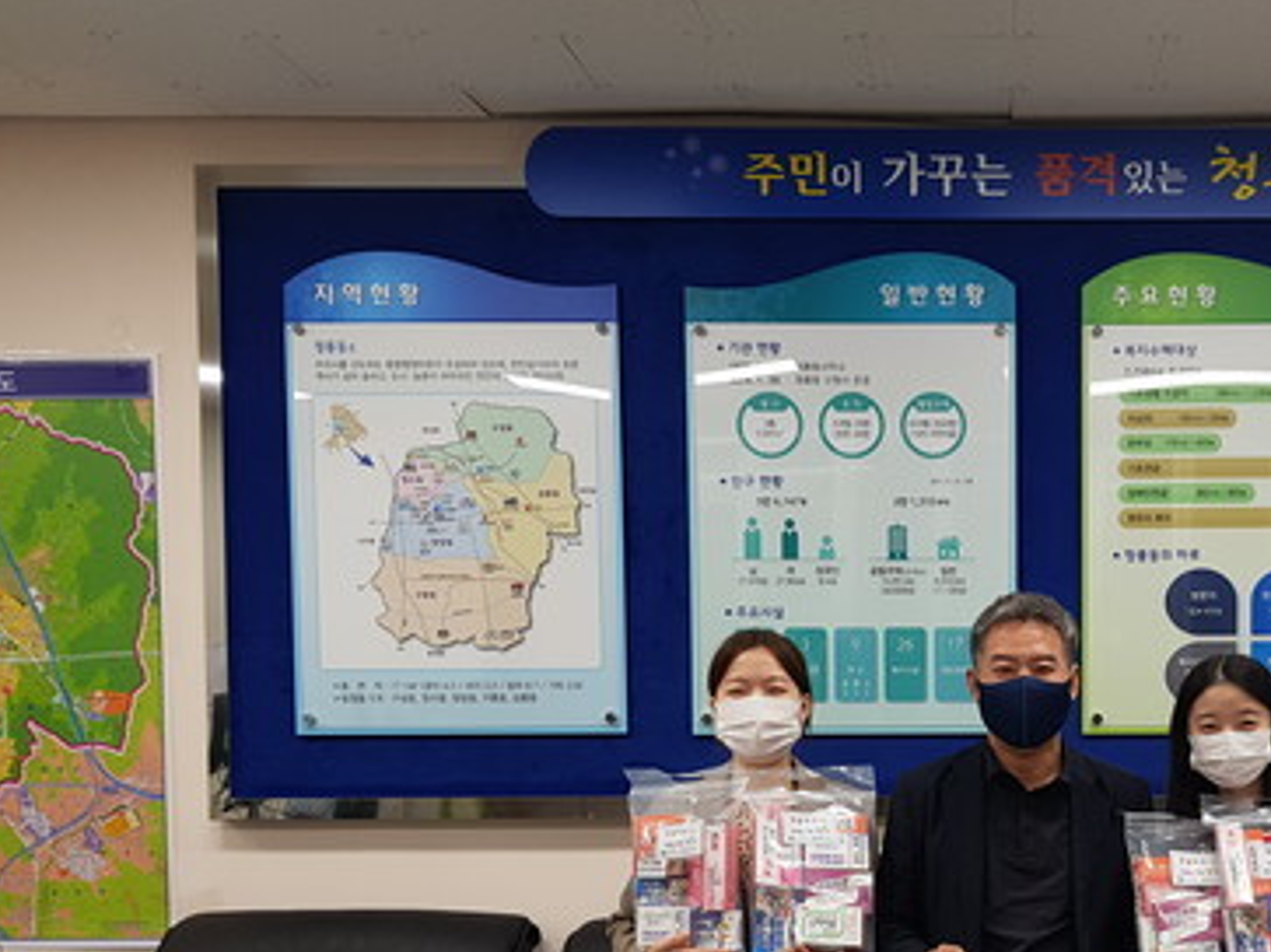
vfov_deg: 32.9
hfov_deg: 41.9
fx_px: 1578
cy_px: 710
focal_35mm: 43
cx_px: 1022
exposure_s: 1/60
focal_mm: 4.3
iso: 80
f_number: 1.7
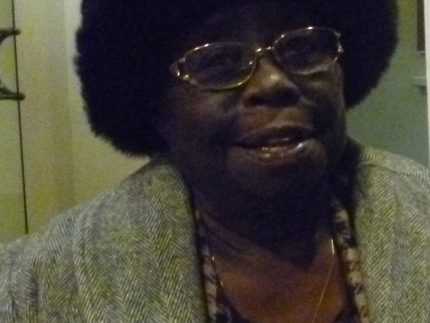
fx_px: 1006
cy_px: 215
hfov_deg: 21.5
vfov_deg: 18.2
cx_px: 576
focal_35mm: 81
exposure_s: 1/30
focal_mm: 5
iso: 1250
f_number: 3.3
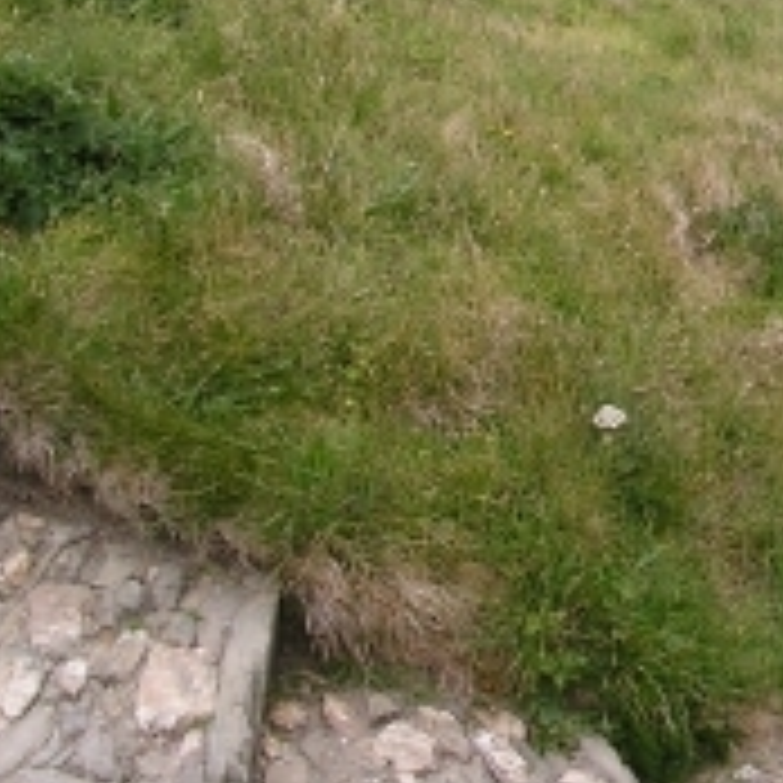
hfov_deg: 14.2
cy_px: -106
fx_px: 2969
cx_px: 1120
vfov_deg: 14.6
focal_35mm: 116
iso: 100
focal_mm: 7.8
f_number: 5.6
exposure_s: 1/90
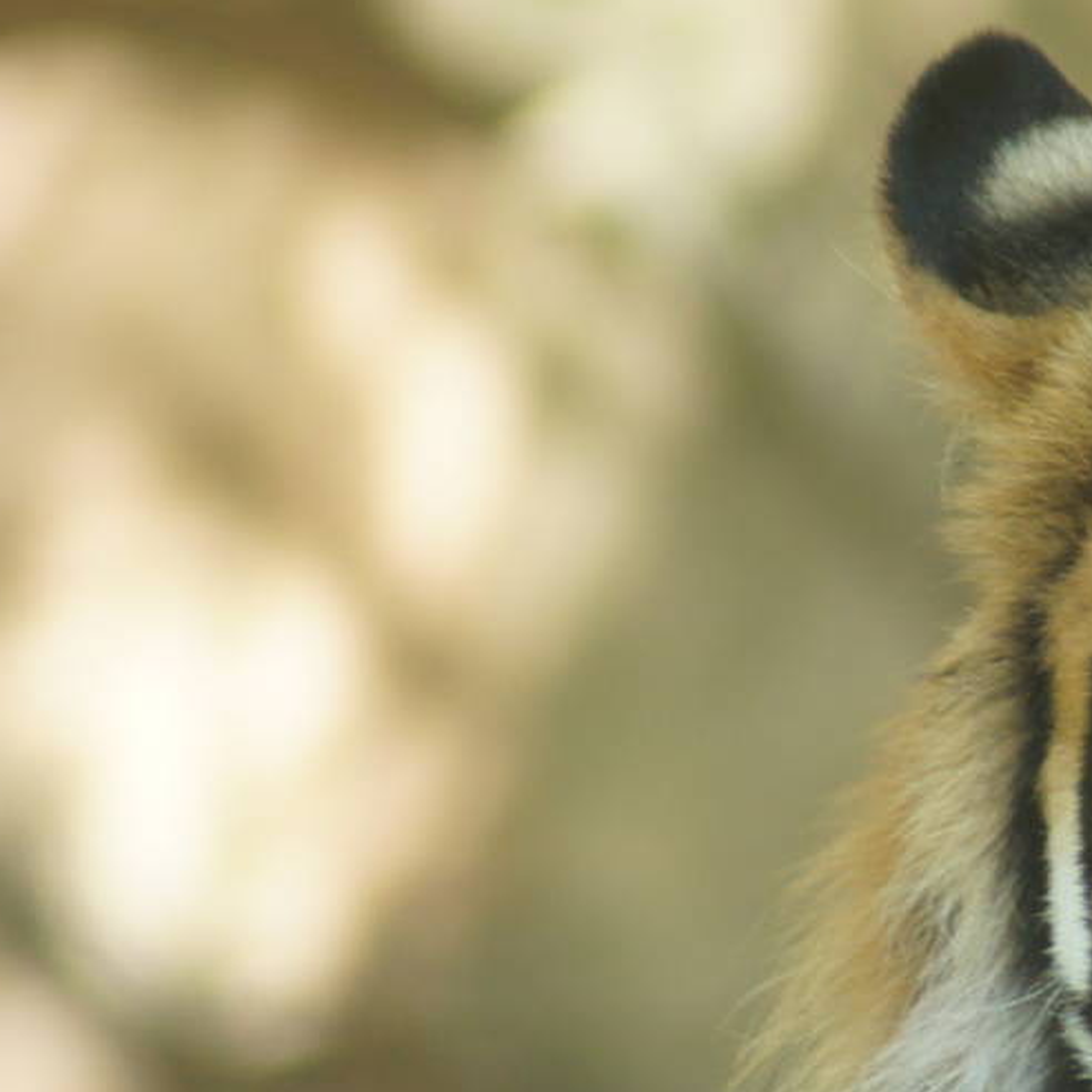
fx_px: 44327
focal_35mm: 1242
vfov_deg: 1.4
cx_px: 1349
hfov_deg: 1.4
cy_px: 756
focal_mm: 300
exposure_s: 1/80
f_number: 5.6
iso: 400
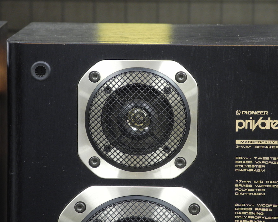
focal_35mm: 209
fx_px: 1719
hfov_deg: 9.2
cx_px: 139
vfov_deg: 7.4
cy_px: 111
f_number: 5.6
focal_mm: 42.6
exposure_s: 1/5.8
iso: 400
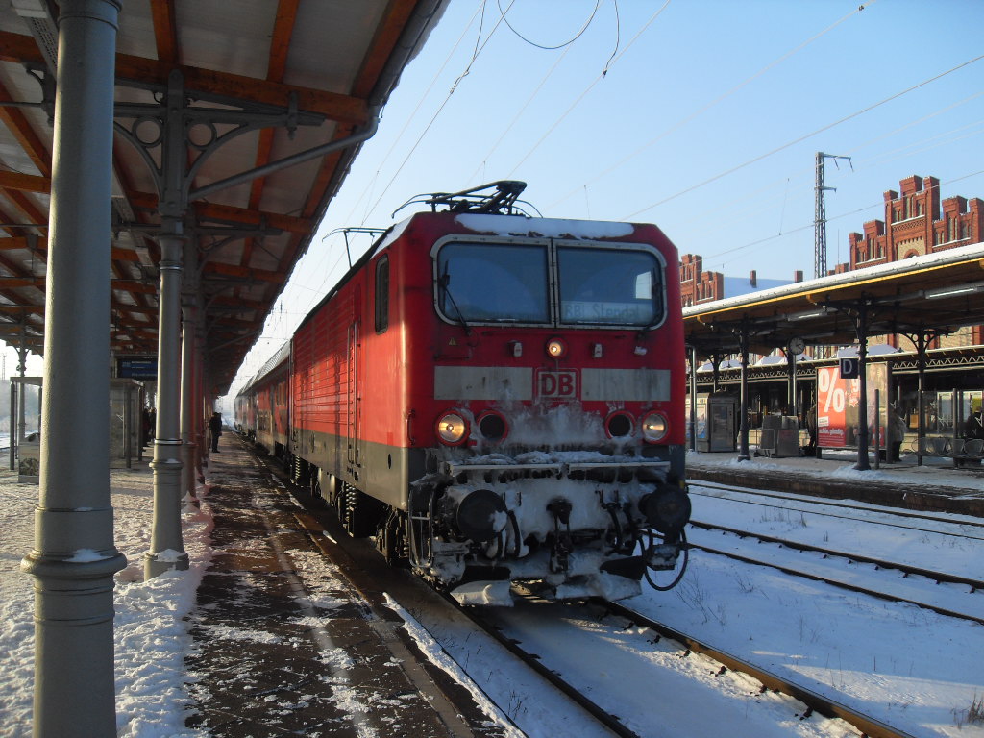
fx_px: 966
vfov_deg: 41.8
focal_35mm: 34
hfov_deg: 54.0
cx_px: 492
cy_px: 369
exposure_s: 1/125
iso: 80
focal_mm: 6.3
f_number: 7
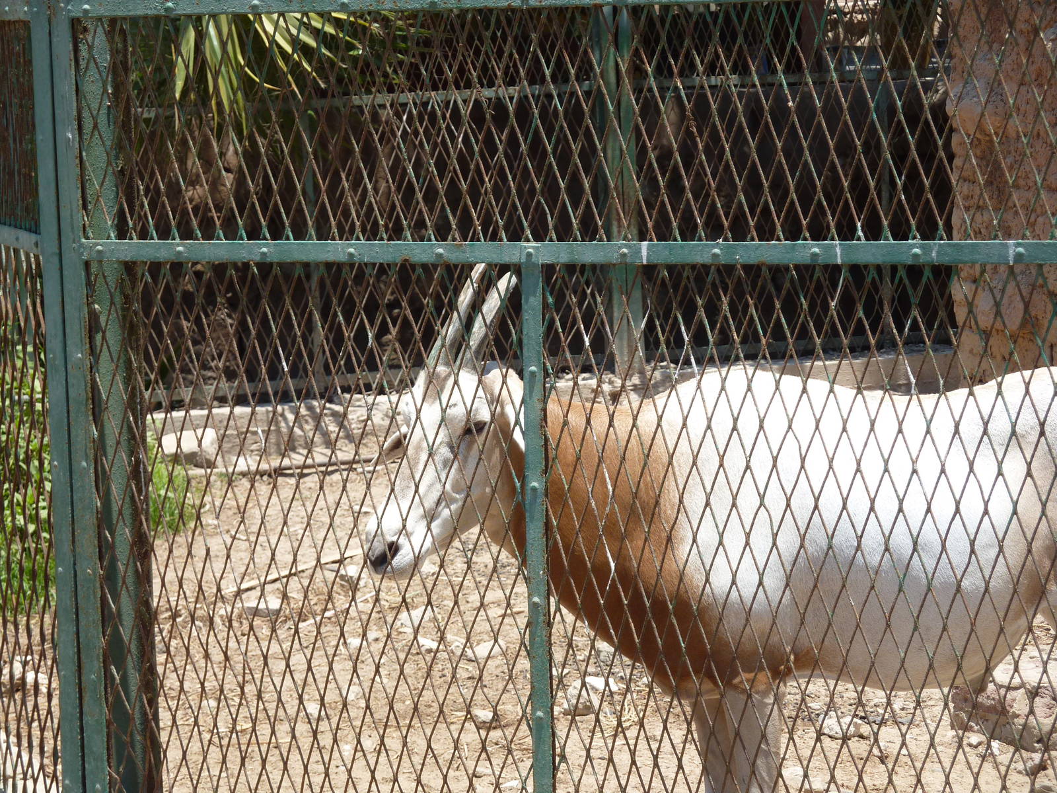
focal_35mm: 128
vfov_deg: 11.6
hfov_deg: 15.4
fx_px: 3908
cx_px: 528
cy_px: 396
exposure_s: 1/320
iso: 80
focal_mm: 21
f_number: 4.4
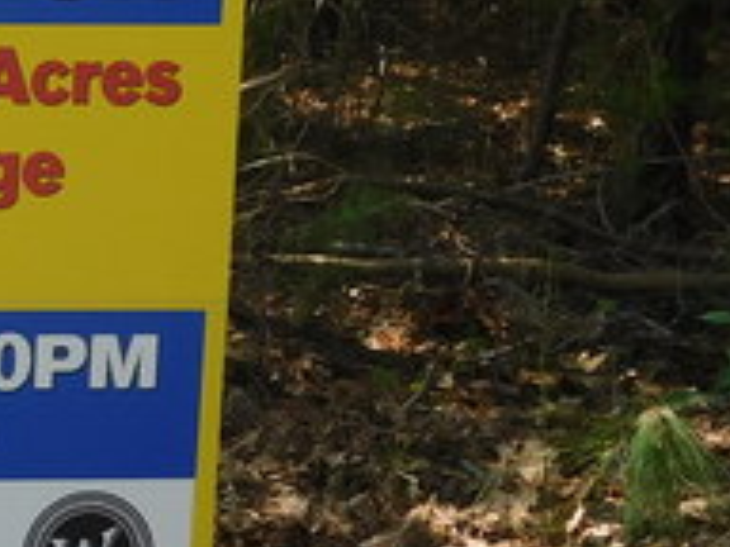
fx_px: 2552
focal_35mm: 121
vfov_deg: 12.2
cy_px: 247
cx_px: -439
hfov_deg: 14.9
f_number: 3.2
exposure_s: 1/200
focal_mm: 5.3
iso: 125
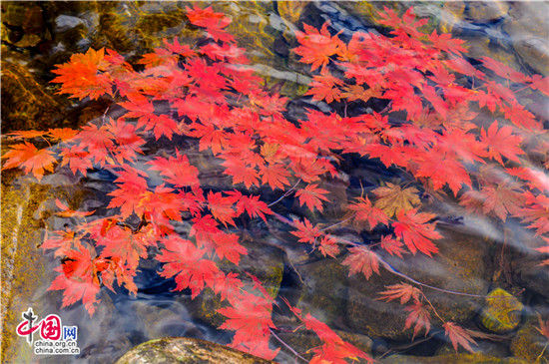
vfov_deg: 11.4
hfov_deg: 17.1
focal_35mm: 120
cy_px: 182
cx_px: 274
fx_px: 1827
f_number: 7.1
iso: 320
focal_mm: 80
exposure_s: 1/100
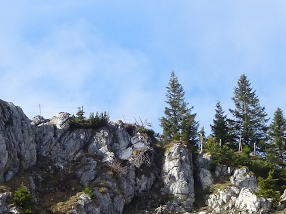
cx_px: 120
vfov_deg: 7.6
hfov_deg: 10.2
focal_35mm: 194
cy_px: 246
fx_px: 1602
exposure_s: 1/400
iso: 80
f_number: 4.5
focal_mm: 8.51
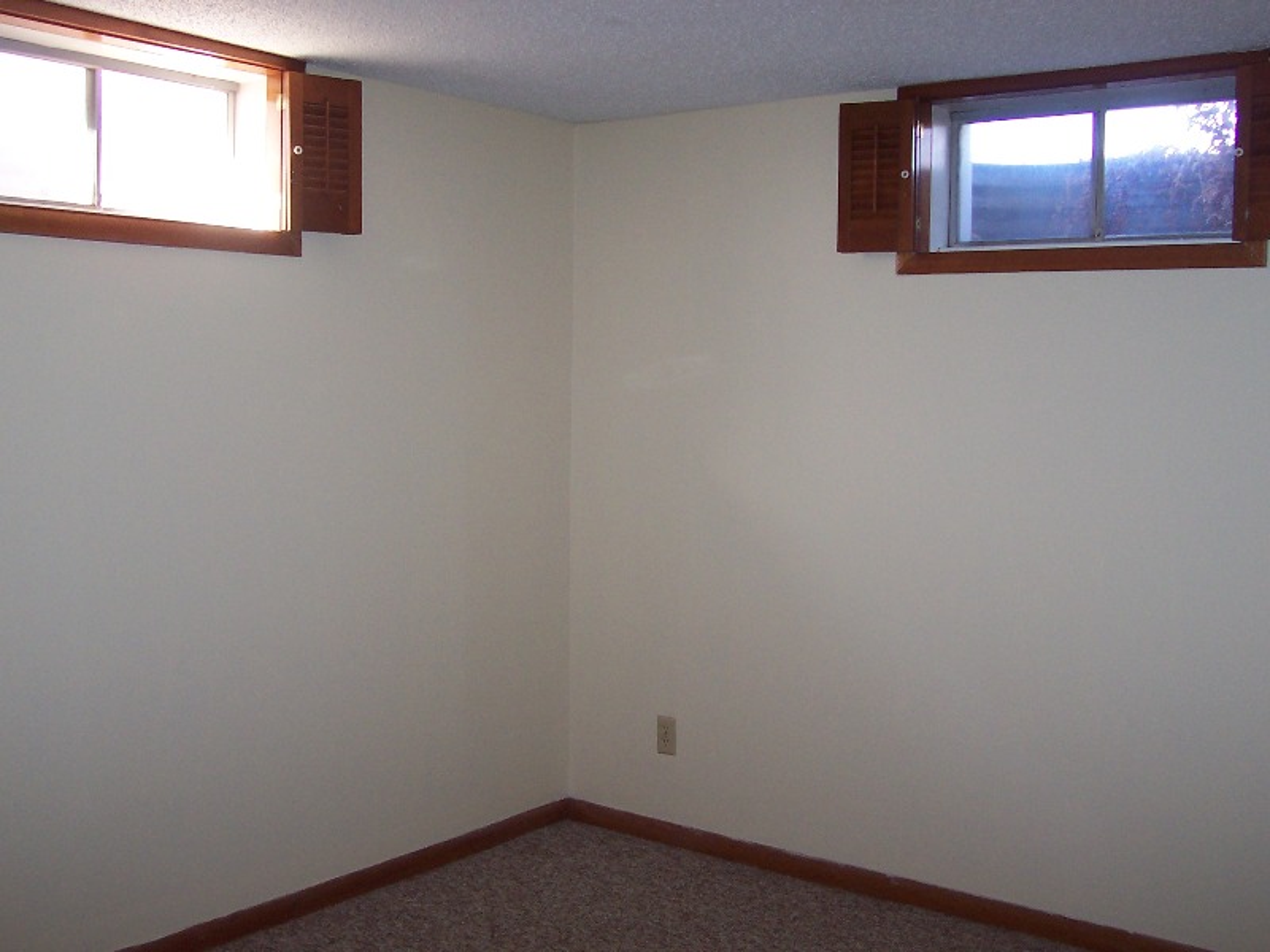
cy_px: 476
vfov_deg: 38.7
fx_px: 1357
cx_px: 635
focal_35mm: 37
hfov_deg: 50.1
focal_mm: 5.6
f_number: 2.8
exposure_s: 1/60
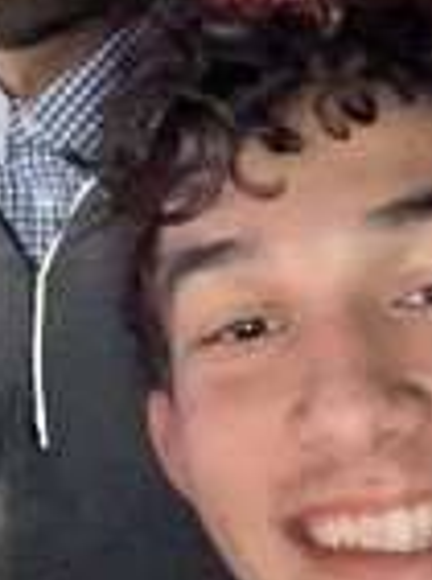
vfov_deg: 20.1
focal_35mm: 91
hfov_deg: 15.4
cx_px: -136
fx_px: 1521
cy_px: -136
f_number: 2.2
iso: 640
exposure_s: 1/16
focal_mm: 2.87
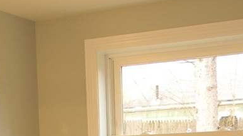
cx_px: 76
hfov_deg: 26.0
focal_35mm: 81
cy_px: 224
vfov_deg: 13.7
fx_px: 522
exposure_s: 1/30
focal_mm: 5
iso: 162
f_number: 3.5
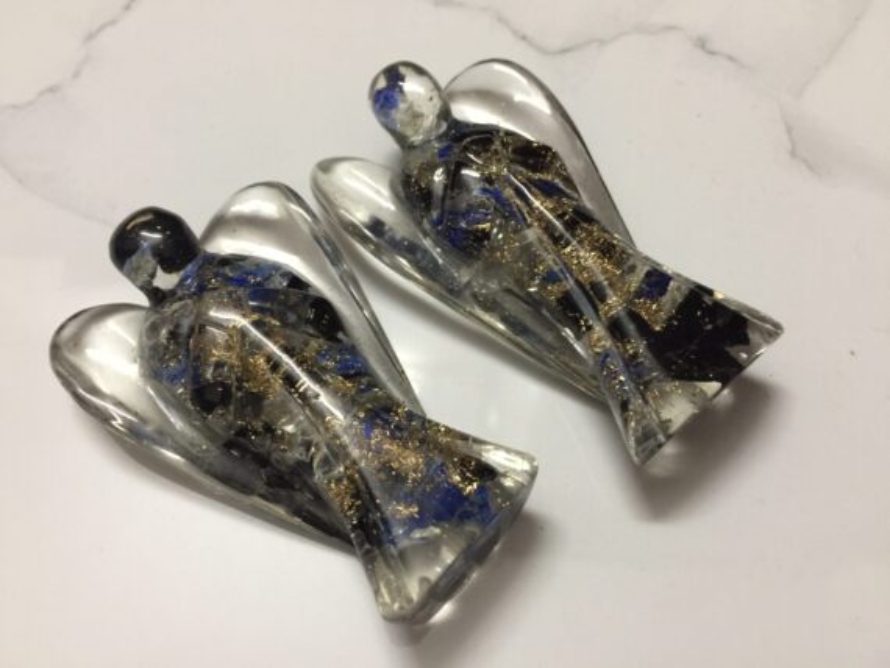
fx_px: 746
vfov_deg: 48.3
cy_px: 334
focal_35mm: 29
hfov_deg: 61.6
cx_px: 445
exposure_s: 1/8
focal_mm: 4.15
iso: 125
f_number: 2.2
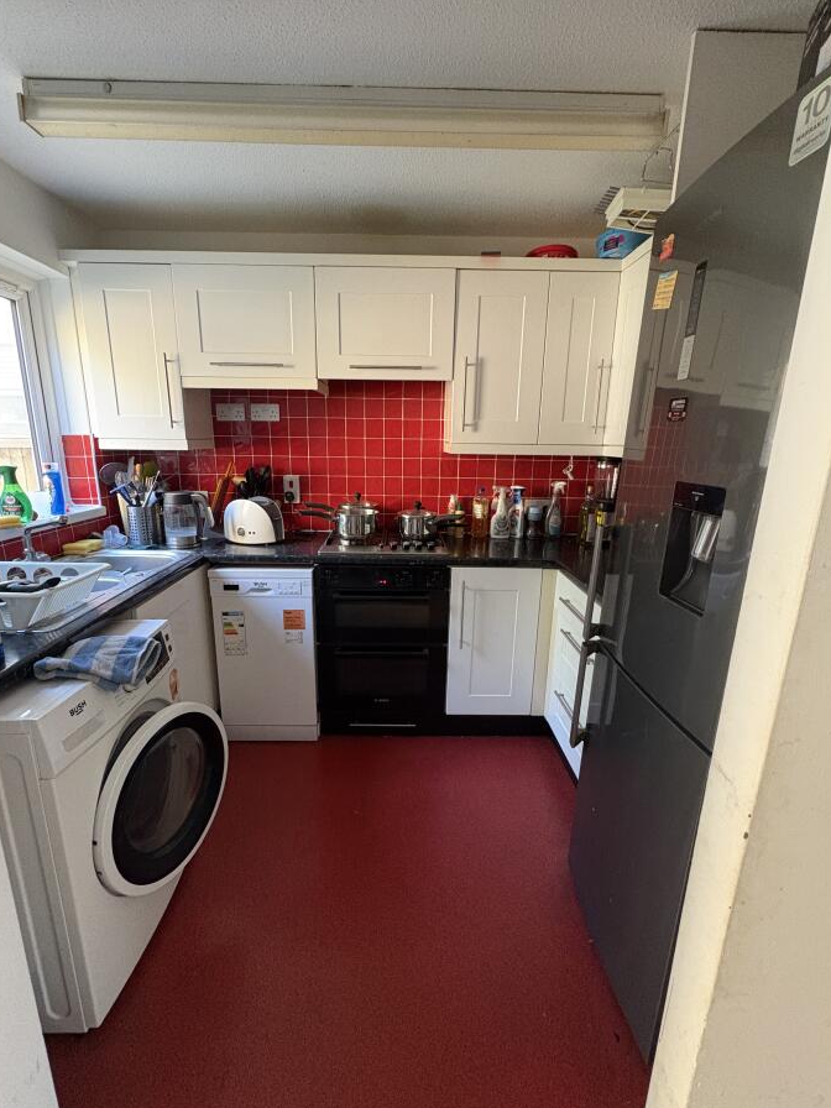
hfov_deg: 78.1
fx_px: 512
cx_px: 402
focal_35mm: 16
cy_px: 570
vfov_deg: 94.5
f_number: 2.2
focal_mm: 2.22
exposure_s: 1/60
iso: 500
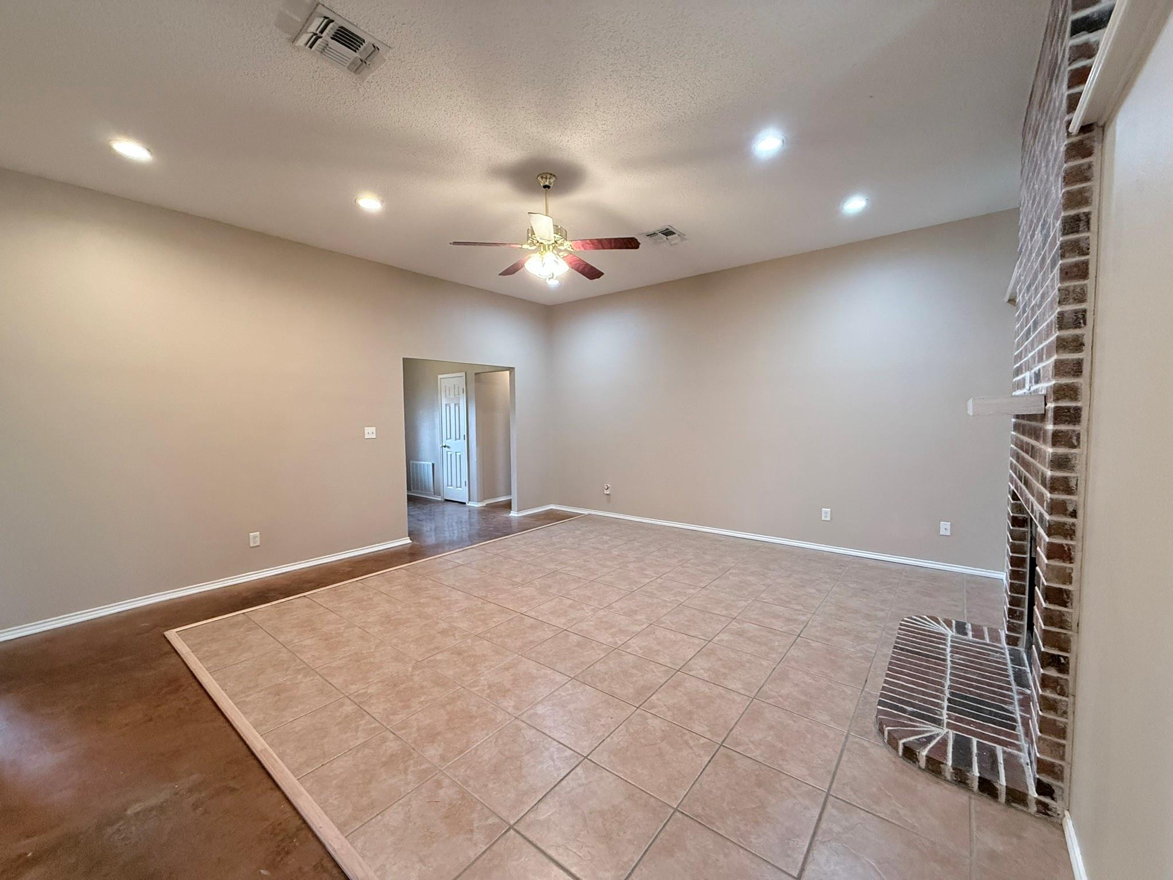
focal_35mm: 14
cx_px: 586
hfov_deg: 102.1
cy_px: 440
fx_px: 474
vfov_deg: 85.7
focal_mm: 2.22
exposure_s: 1/120
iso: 500
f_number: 2.2
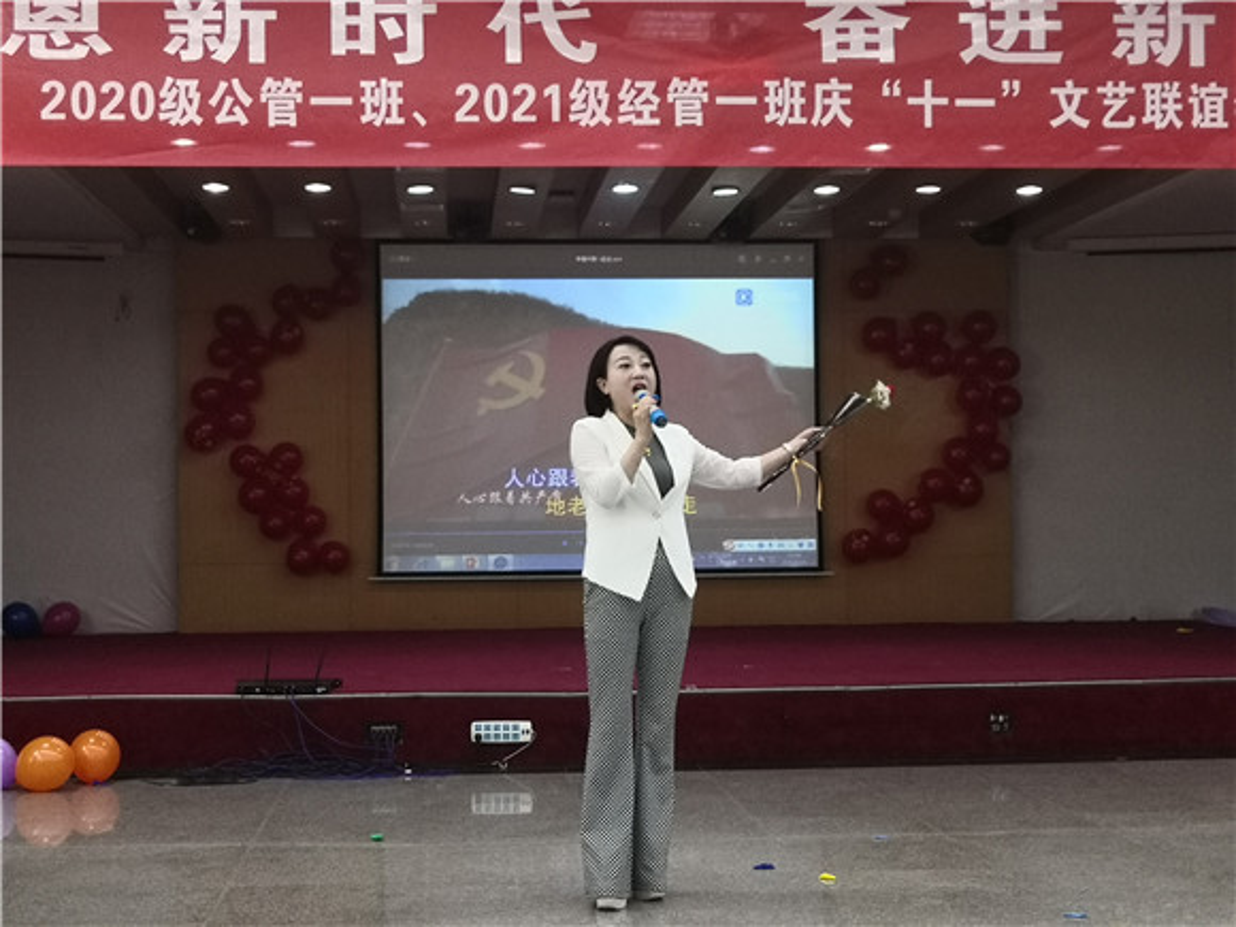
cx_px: 618
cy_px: 464
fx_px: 2000
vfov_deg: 26.1
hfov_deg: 34.3
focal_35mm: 56
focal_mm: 3.95
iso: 125
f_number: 1.6
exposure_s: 1/50
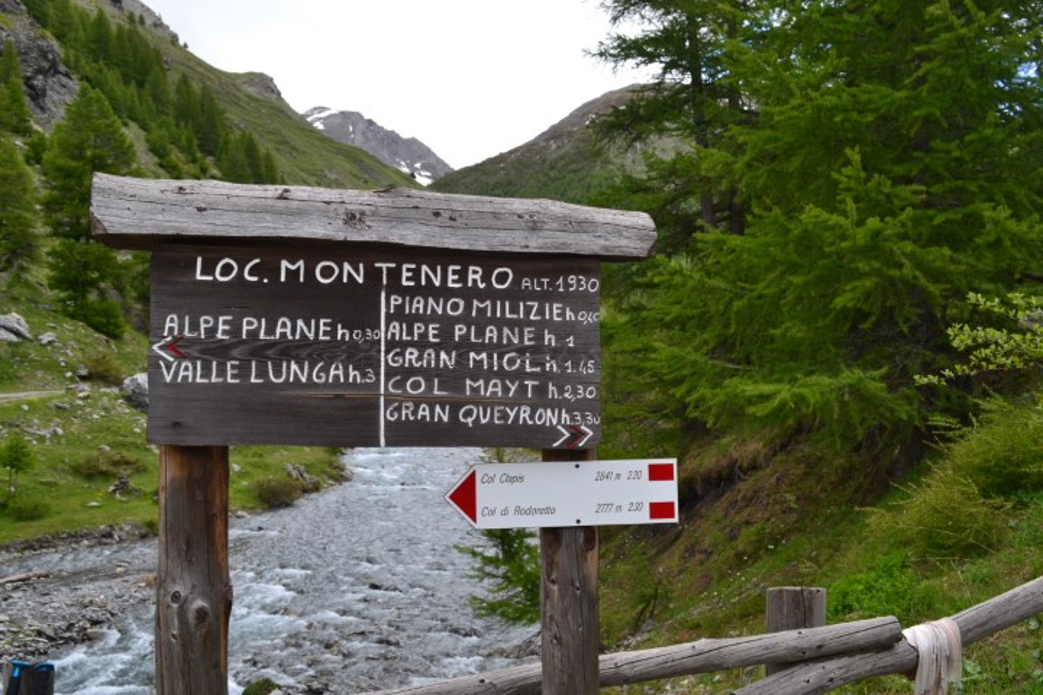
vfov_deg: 40.0
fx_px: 956
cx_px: 522
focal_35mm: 33
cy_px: 348
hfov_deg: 57.2
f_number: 9
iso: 400
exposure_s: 1/160
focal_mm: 22
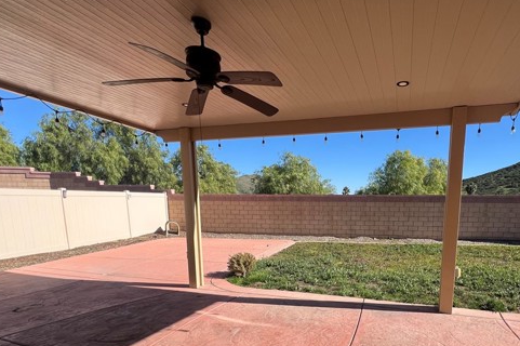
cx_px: 331
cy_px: 237
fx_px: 260
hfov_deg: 87.9
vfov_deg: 65.1
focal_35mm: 18
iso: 32
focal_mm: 1.57
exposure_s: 1/1376
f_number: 1.8
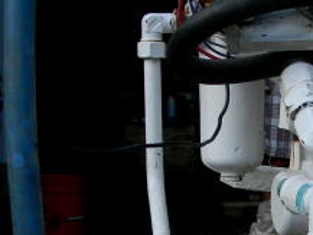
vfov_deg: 10.9
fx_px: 1221
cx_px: 511
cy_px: 244
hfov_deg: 13.5
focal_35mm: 135
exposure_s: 1/338
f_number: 3.8
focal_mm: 7.3
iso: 80
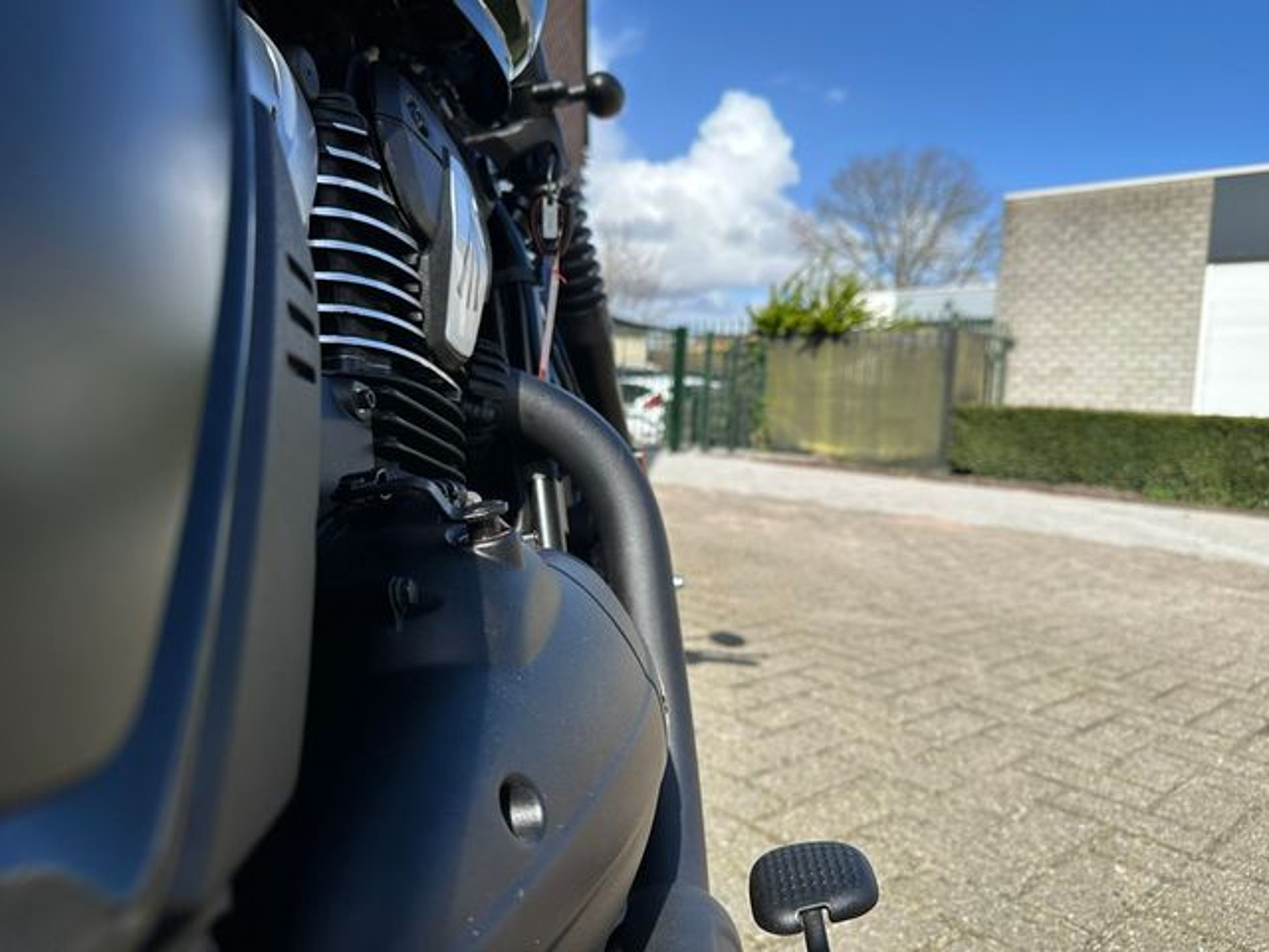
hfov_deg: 71.6
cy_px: 476
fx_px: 880
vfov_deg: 56.8
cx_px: 634
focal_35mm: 24
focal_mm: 6.86
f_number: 1.78
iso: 80
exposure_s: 1/3717
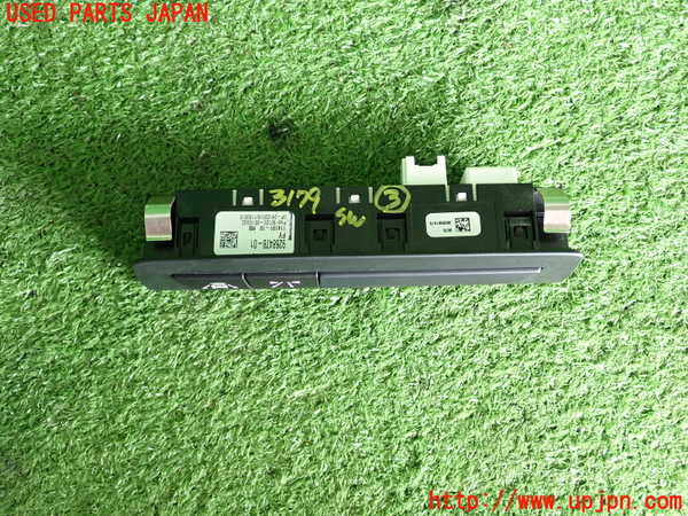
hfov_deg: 56.8
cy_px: 258
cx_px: 344
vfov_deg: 44.2
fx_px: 636
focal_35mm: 32
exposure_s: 1/30
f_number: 2.4
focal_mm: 5.79
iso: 320
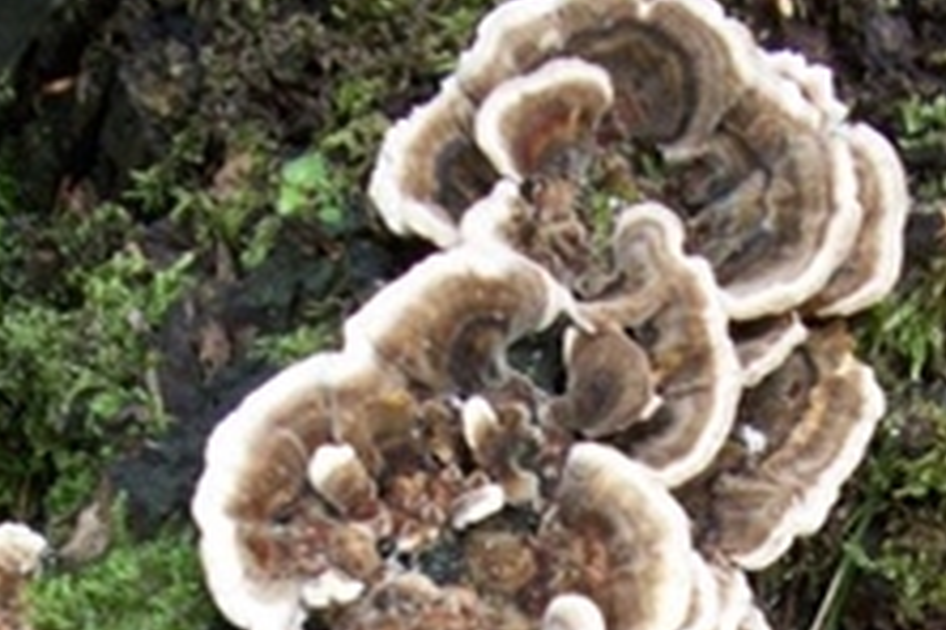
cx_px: 601
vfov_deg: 13.8
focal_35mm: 90
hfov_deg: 22.6
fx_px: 2365
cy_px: 1085
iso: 197
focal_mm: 5.7
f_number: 2.9
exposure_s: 1/125
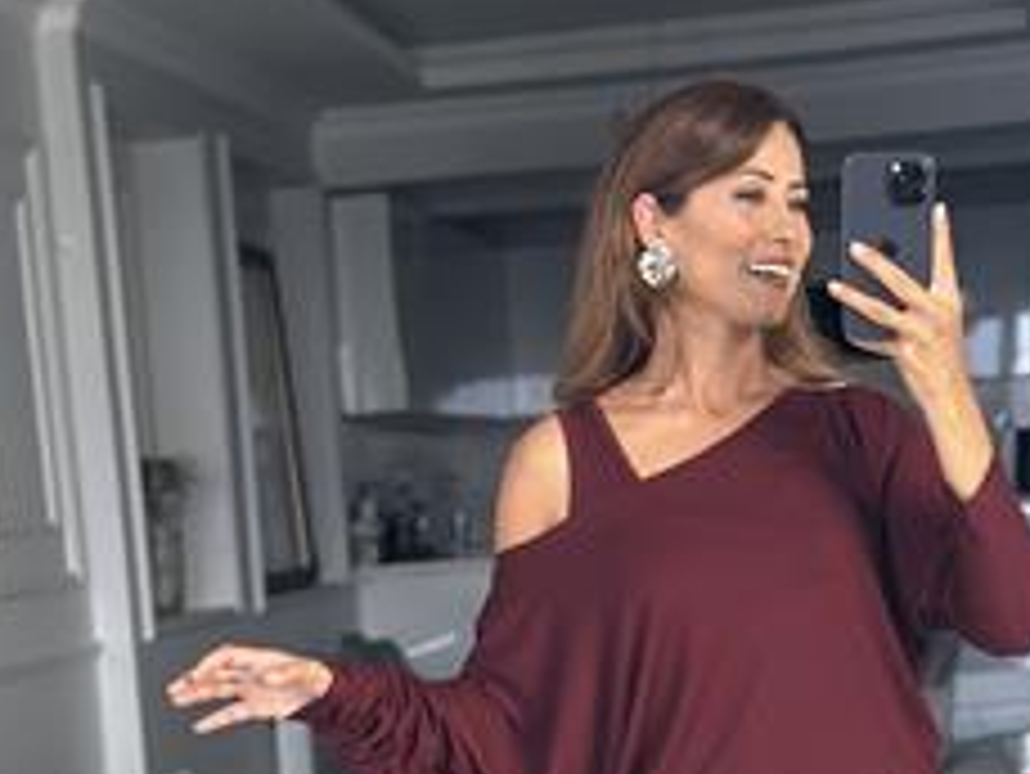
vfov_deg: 13.5
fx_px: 3156
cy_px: 972
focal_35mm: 106
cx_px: 729
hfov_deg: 18.5
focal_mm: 6.86
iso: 160
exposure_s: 1/60
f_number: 1.78
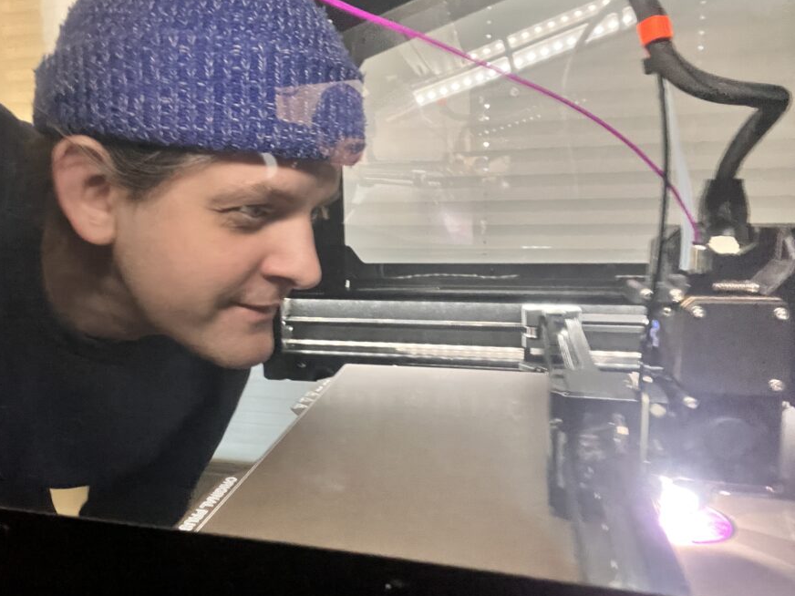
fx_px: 620
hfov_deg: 64.9
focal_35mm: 27
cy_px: 288
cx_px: 330
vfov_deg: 51.3
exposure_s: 1/15
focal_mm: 2.71
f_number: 2.2
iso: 800
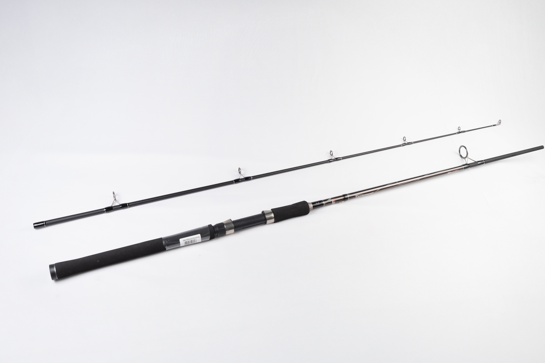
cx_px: 278
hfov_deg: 50.7
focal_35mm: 38
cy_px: 171
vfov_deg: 35.0
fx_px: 575
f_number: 7.1
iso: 200
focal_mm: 35
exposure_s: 1/200
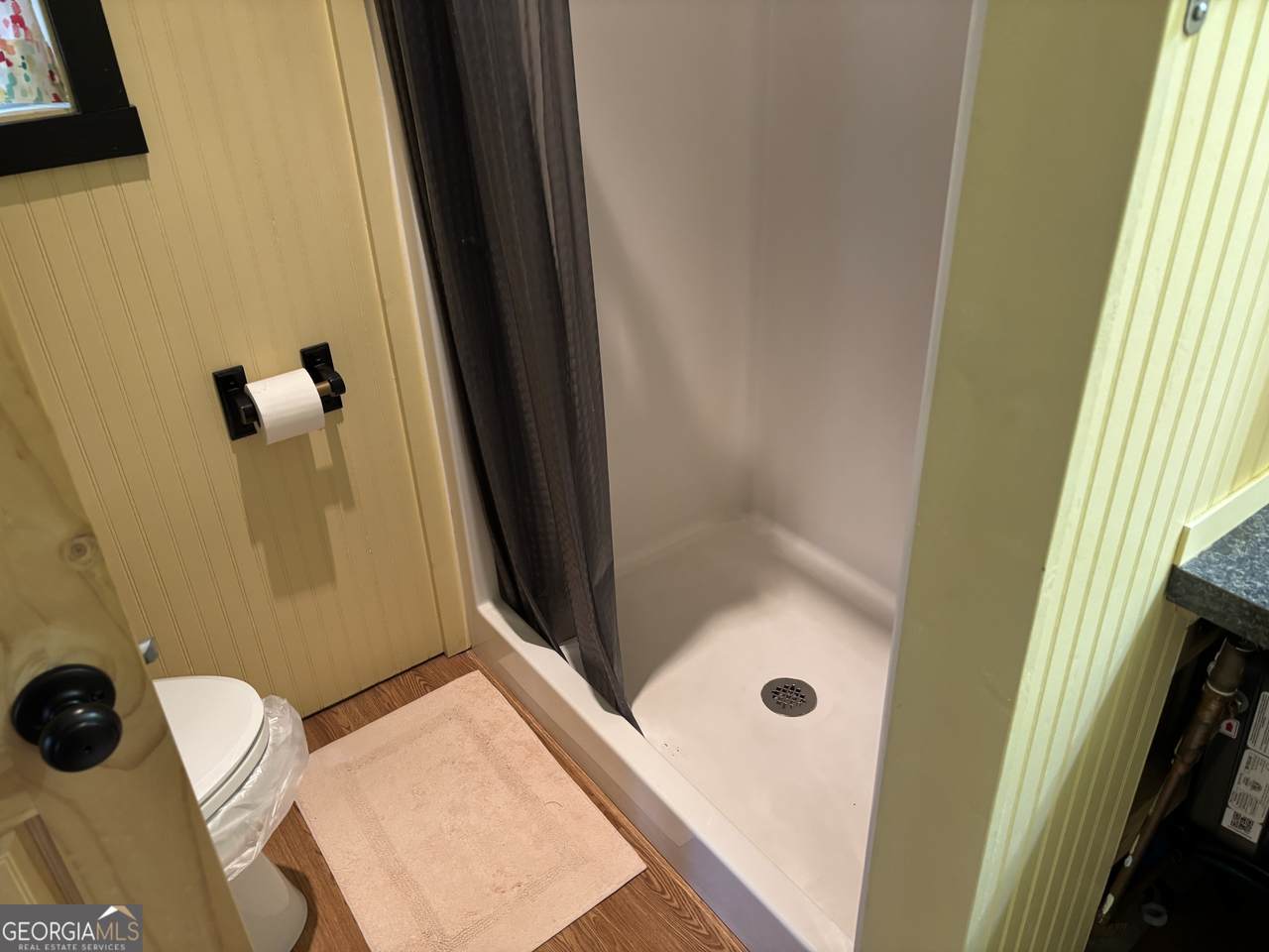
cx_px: 634
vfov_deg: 53.1
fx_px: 953
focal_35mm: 26
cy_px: 476
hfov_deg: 67.3
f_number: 1.6
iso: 250
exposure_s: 1/60
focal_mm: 5.96
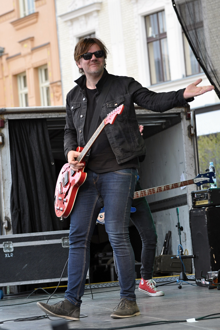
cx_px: 110
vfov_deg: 16.7
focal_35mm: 123
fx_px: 1127
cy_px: 165
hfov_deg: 11.1
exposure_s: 1/320
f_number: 4
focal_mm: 82
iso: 200
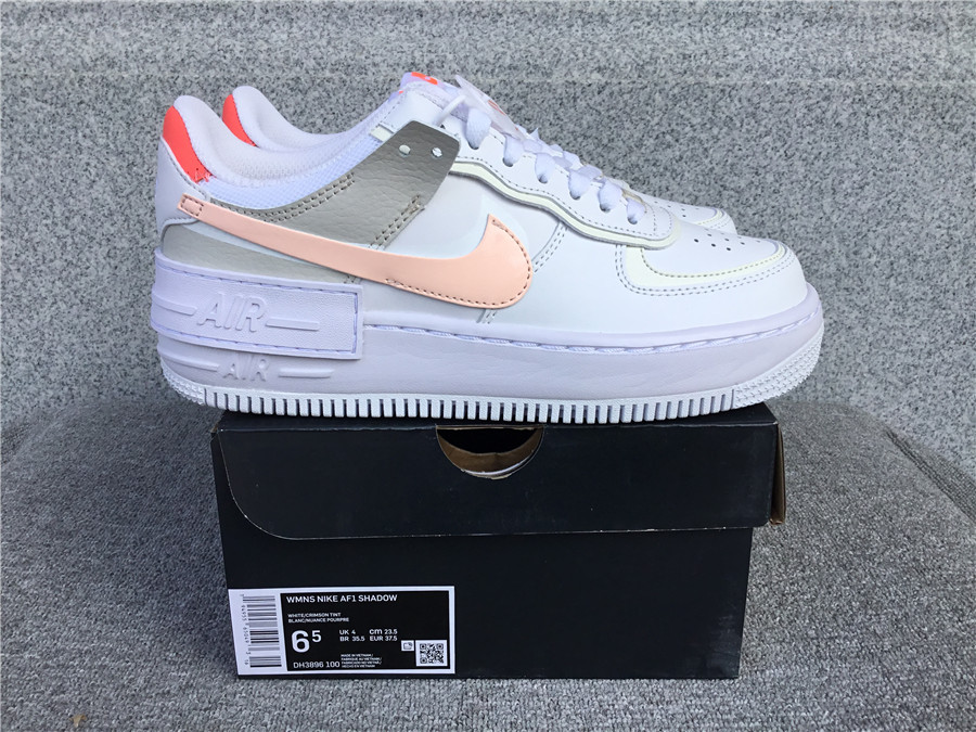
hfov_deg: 58.4
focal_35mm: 31
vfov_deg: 45.4
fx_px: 874
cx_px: 488
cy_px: 366
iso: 25
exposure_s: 1/460
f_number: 2.4
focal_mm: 3.3
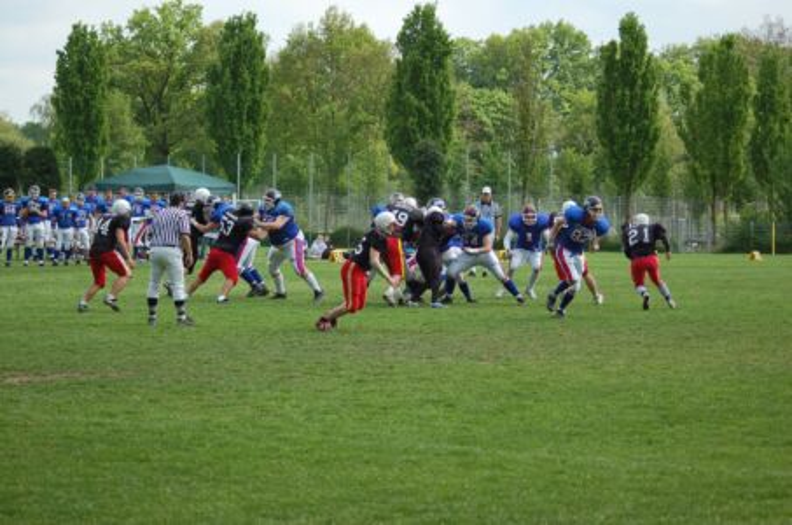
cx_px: 396
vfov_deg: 13.0
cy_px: 262
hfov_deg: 19.5
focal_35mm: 105
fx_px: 2305
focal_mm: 70
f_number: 4
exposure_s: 1/1000
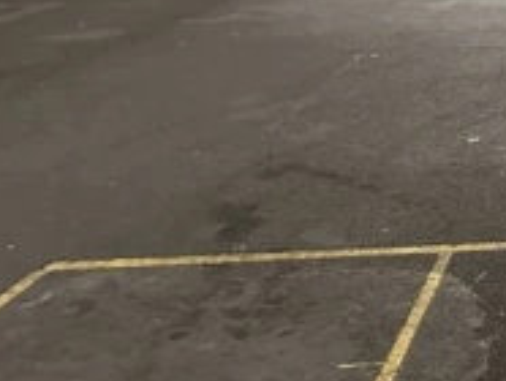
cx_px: 834
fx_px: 1186
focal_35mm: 81
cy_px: -193
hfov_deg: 19.7
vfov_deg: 16.6
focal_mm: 6.86
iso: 1000
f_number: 1.78
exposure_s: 1/33
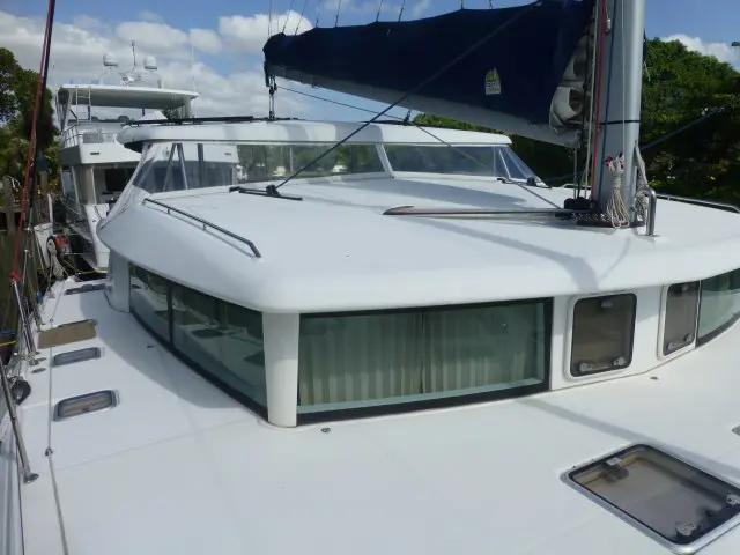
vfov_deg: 56.8
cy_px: 278
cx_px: 370
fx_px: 513
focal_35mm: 24
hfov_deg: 71.6
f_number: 4
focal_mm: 4.3
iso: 100
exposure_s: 1/1300
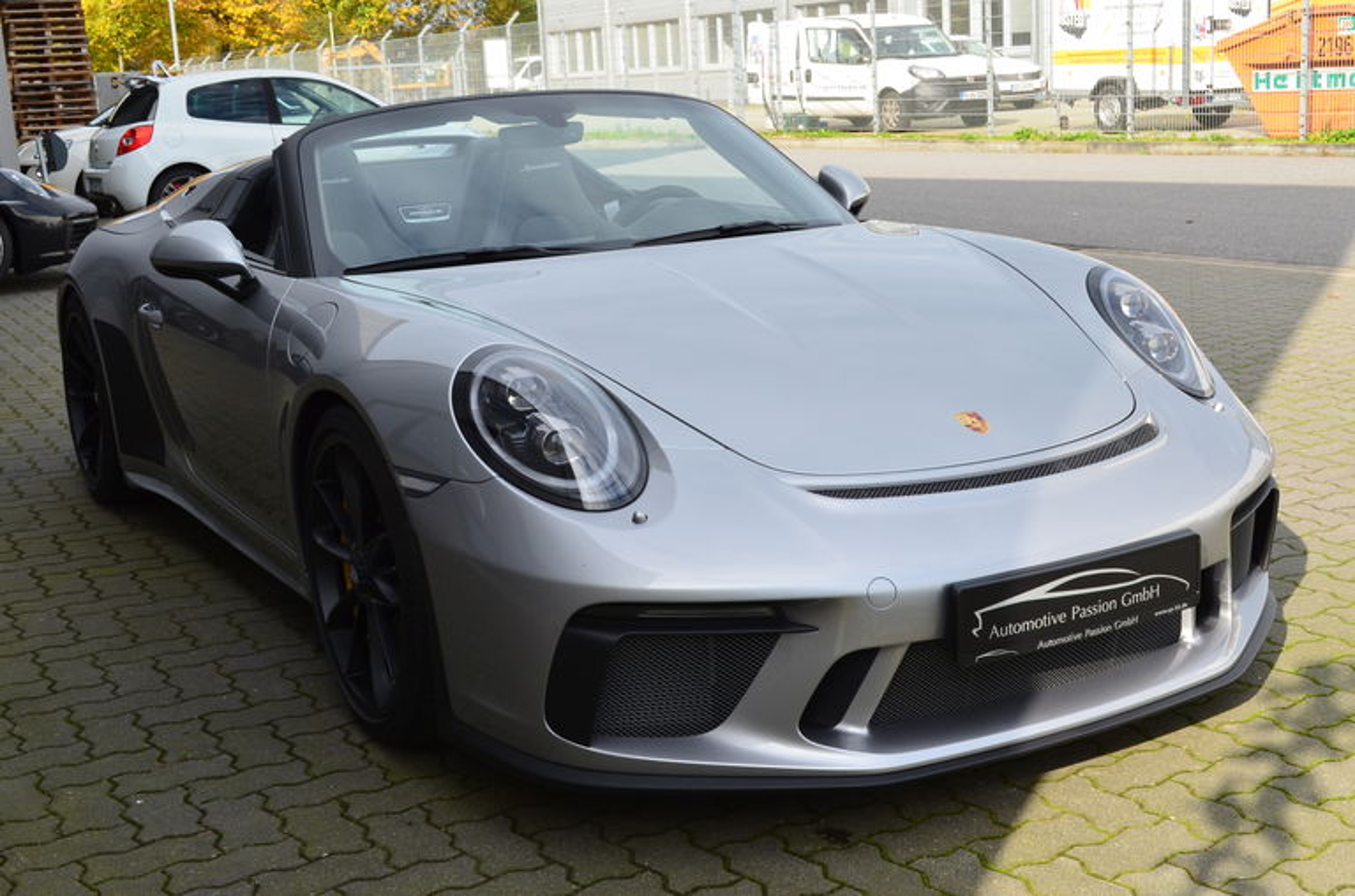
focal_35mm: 45
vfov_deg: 29.7
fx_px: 1690
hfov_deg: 43.7
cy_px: 448
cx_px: 678
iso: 400
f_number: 10
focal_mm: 30
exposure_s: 1/200
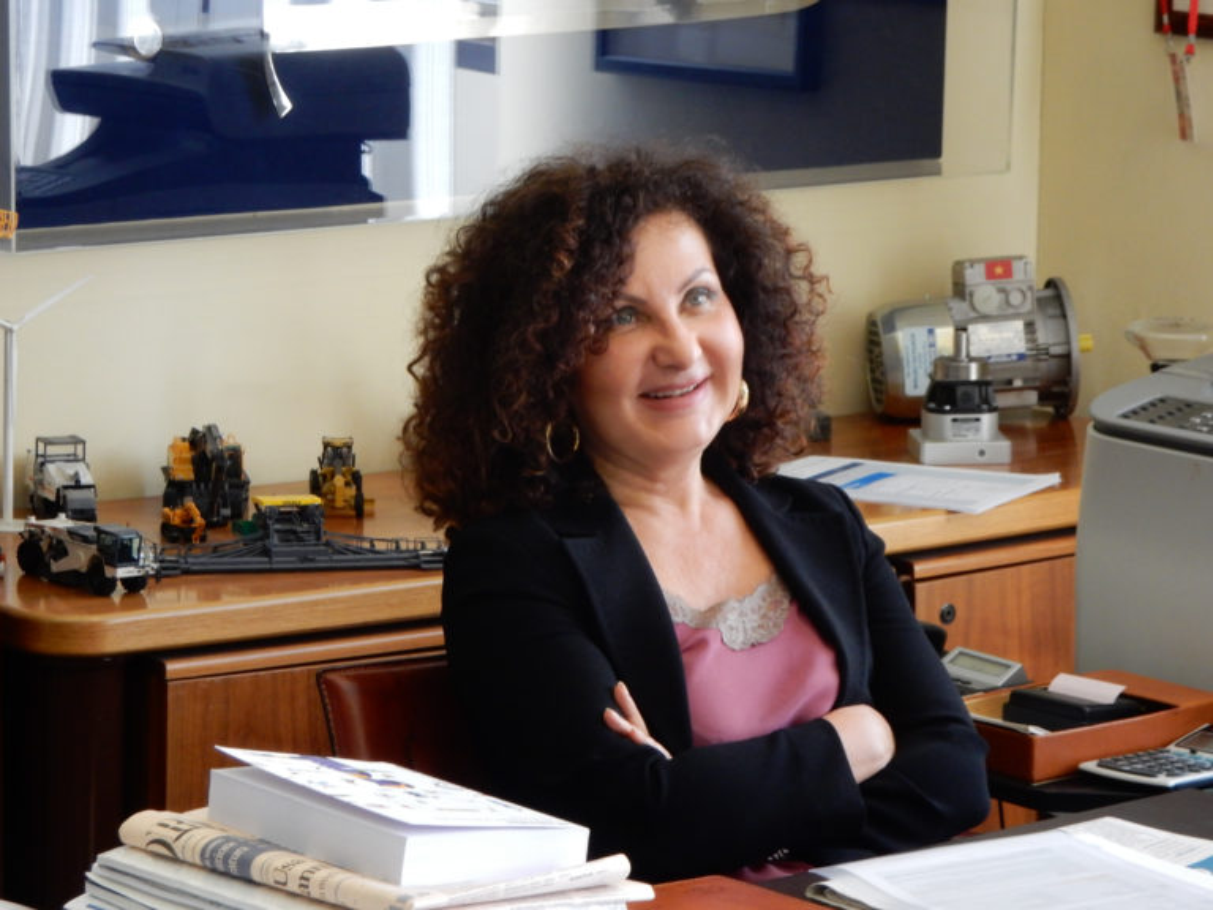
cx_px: 606
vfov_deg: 10.7
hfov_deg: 14.2
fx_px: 4871
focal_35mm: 139
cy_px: 455
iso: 400
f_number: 6
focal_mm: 24.7
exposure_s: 1/25
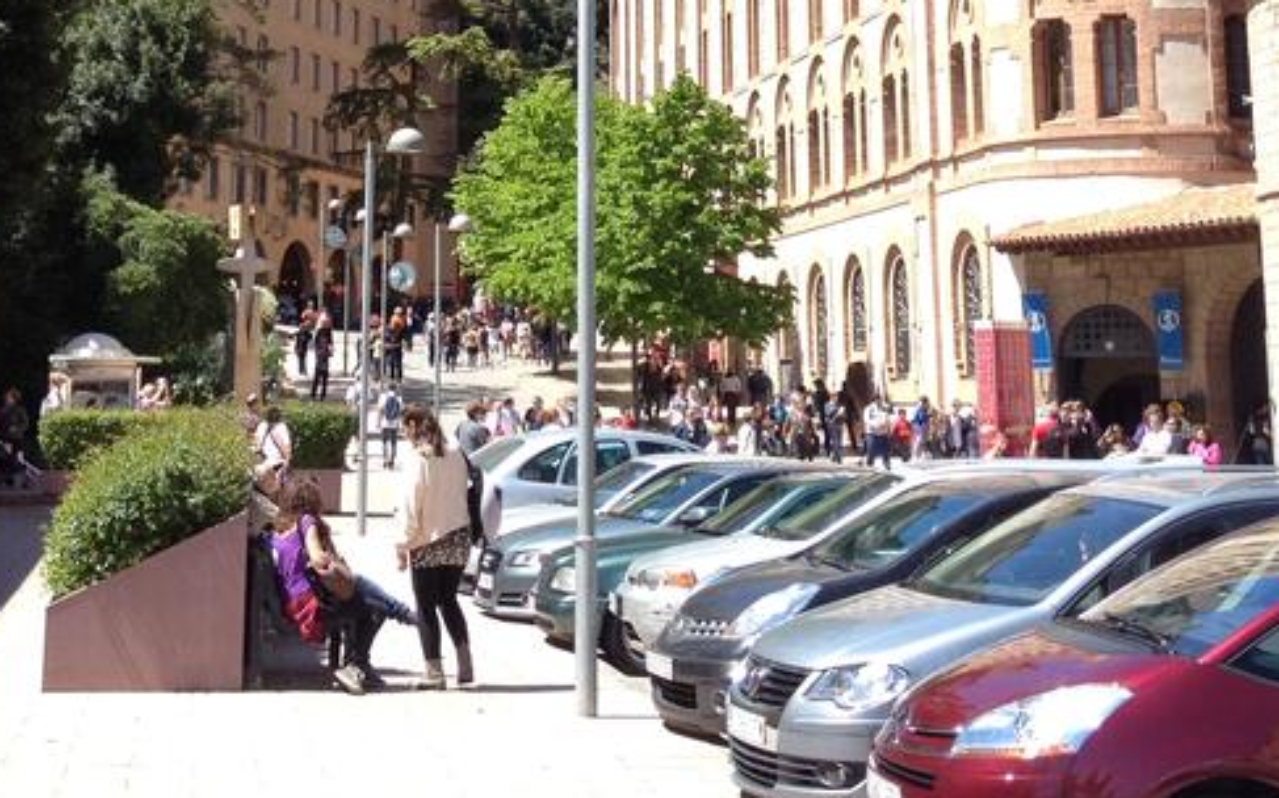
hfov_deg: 26.4
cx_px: 509
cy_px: -144
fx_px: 2718
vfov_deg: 16.1
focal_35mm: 78
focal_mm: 4.28
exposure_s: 1/699
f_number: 2.4
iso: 50
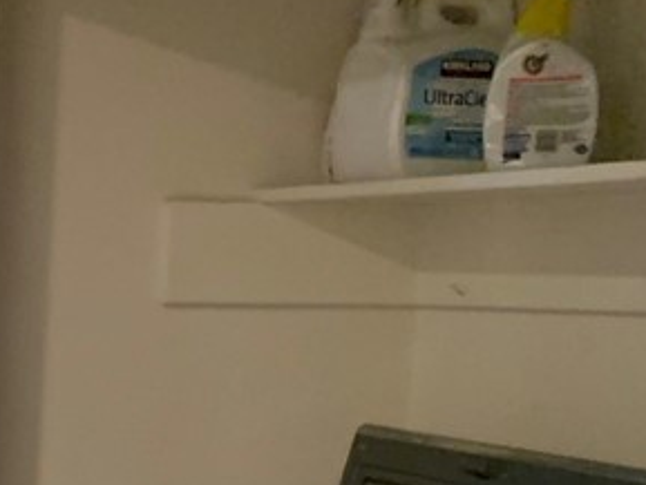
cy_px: 619
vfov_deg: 15.4
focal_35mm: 92
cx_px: -190
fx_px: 1718
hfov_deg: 19.6
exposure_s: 1/30
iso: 500
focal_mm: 4.25
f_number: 1.8
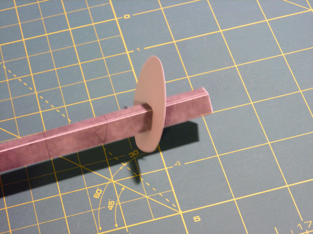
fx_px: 931
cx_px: 156
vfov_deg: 14.4
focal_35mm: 103
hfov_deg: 19.1
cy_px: 117
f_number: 4.9
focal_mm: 17
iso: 200
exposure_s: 1/2.1
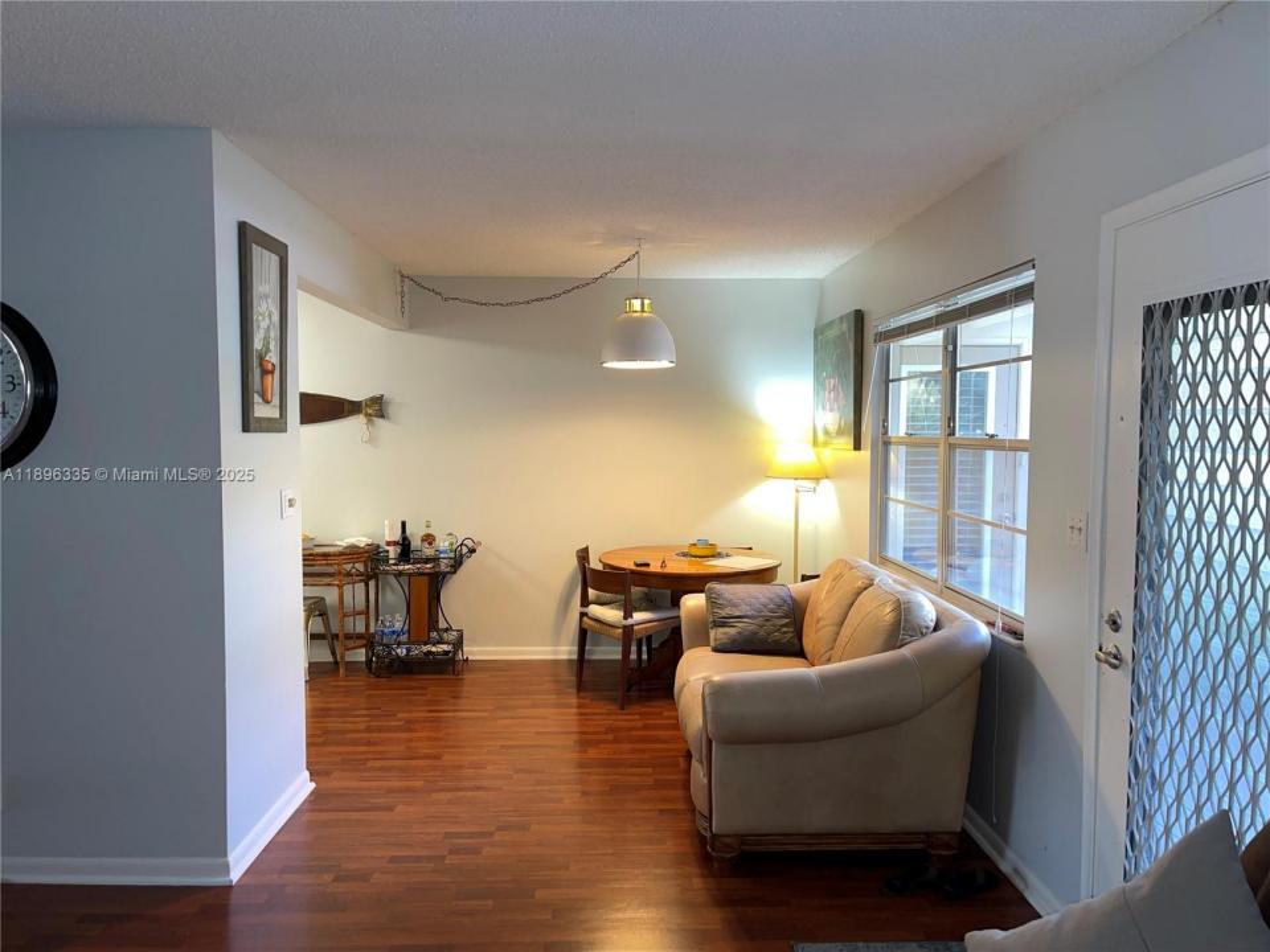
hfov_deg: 69.4
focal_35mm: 25
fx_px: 917
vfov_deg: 54.9
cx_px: 635
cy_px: 476
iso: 50
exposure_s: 1/23
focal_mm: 5.1
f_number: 1.6
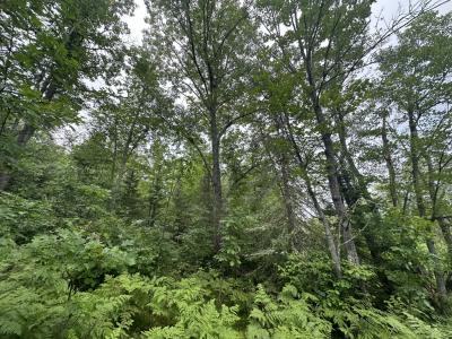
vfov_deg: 85.7
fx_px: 183
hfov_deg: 102.1
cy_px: 170
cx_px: 226
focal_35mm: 14
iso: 40
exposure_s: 1/279
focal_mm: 2.22
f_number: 2.2
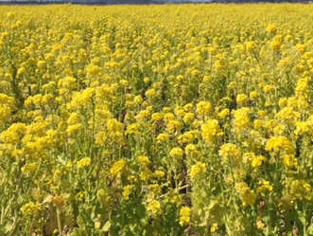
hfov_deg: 34.2
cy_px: 44
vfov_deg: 25.6
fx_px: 507
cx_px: 190
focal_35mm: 56
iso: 32
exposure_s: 1/3049
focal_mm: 4.15
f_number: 2.2
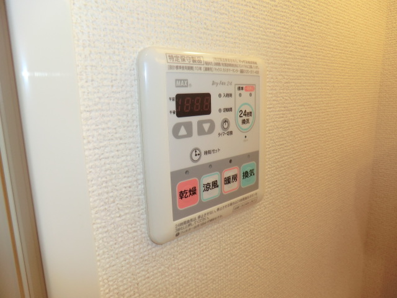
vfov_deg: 56.8
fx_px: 275
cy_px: 149
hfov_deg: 71.6
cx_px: 198
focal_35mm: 24
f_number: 3.2
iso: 125
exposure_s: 1/60
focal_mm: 4.3
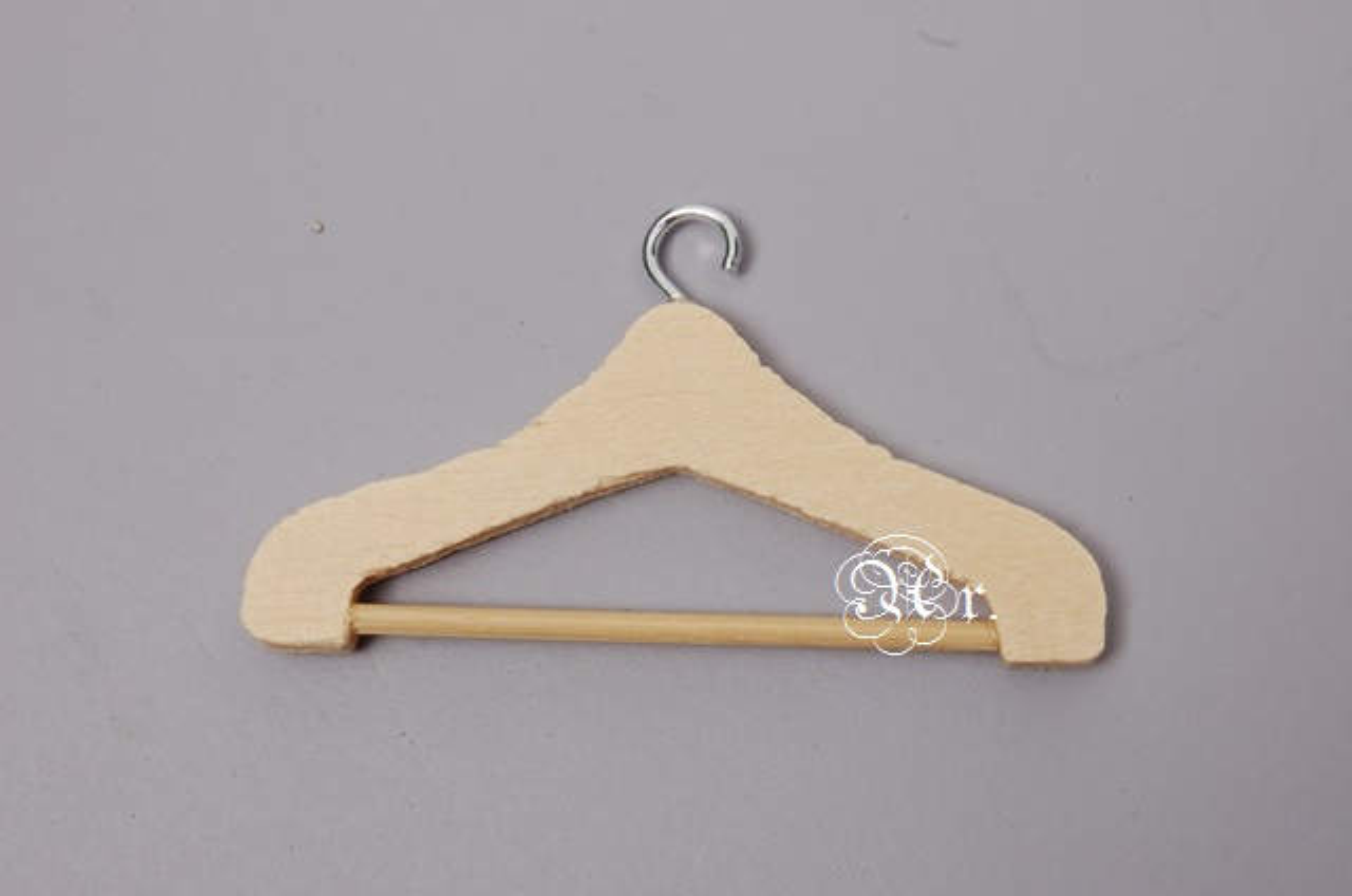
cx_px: 676
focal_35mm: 82
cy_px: 448
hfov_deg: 24.7
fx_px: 3092
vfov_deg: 16.5
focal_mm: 55
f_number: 13
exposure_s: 1/100
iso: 200
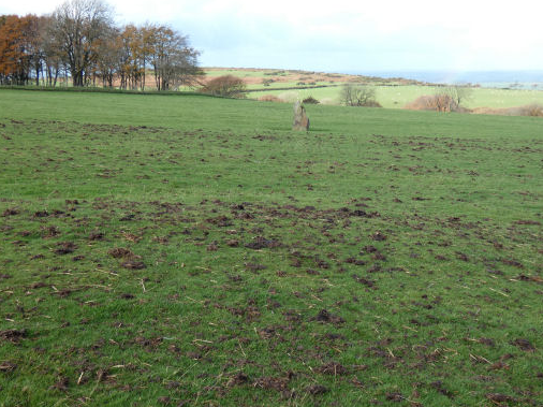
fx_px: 800
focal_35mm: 51
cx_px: 284
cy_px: 194
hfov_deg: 37.5
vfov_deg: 28.5
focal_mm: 7.8
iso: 80
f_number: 3.7
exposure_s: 1/250
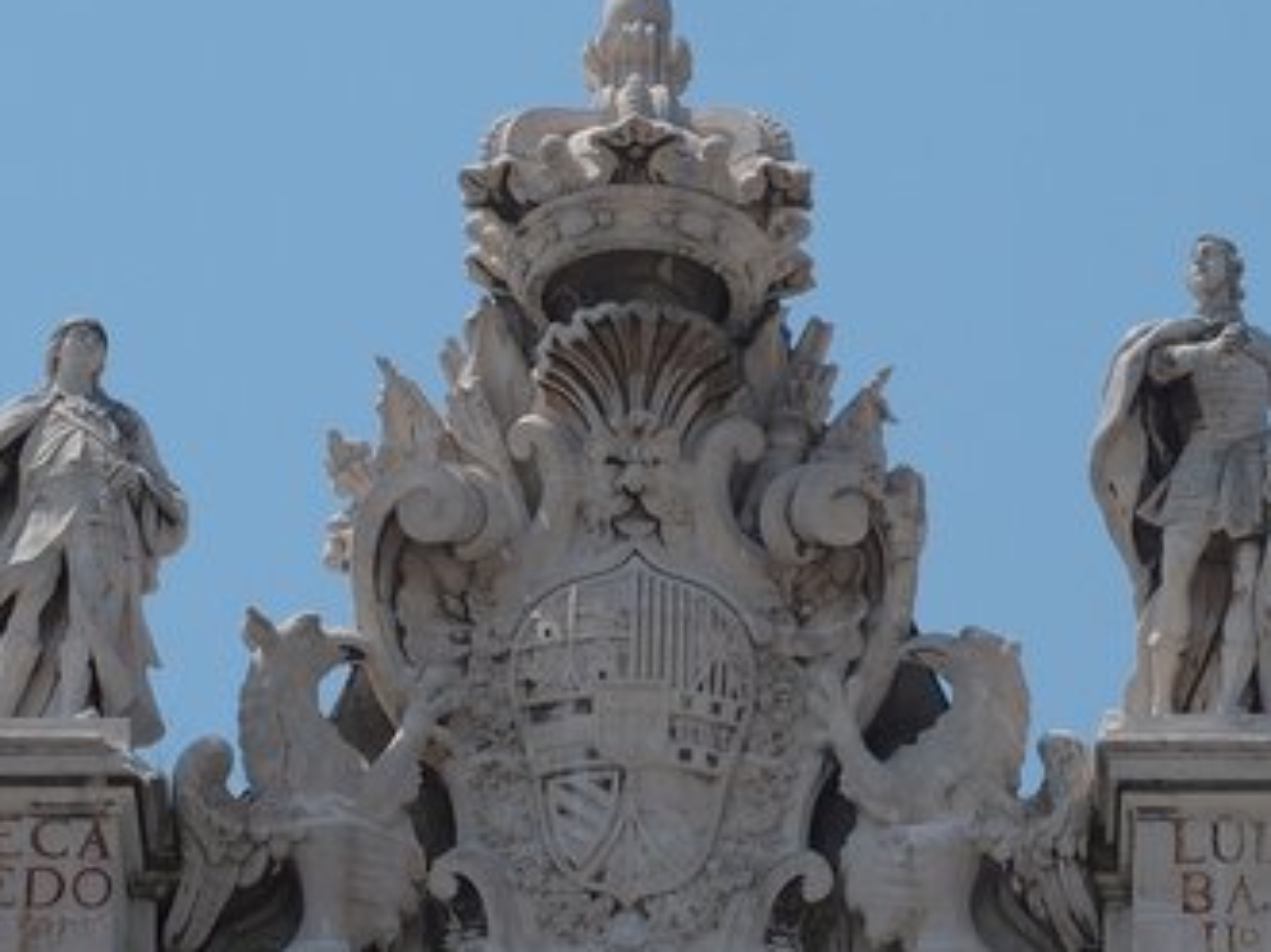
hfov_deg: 10.1
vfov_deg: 7.6
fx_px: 7194
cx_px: 645
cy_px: 518
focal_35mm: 196
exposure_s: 1/800
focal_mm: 28.8
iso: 100
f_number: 5.6
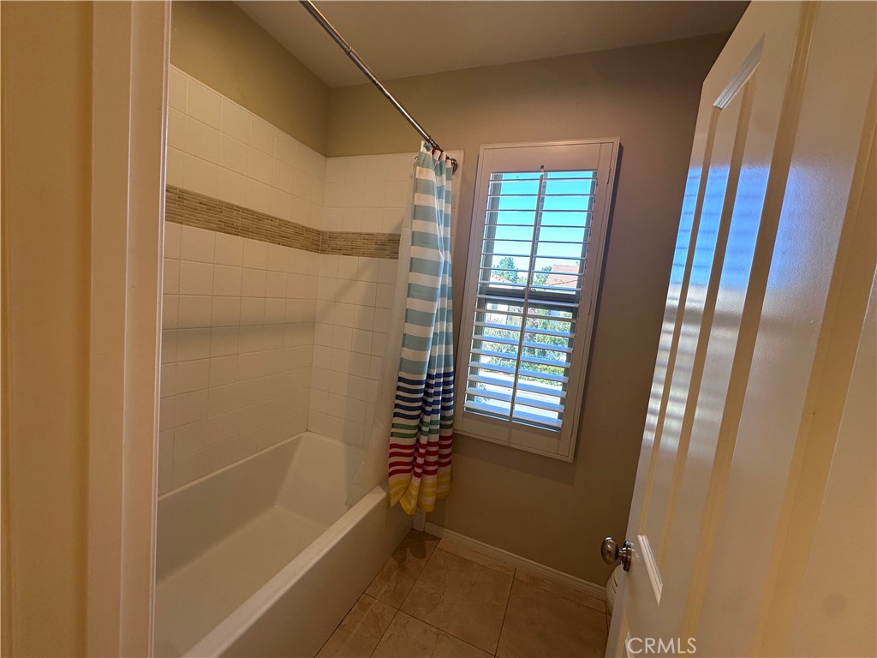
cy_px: 329
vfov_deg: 85.7
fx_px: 355
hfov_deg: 102.1
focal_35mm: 14
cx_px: 438
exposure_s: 1/120
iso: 80
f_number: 2.2
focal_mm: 2.22
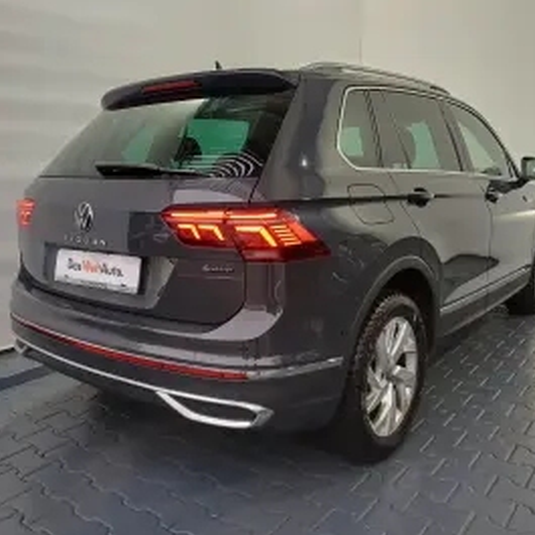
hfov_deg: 54.0
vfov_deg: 54.0
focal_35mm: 30
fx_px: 525
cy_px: 271
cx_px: 258
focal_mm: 4.65
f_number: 1.8
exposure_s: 1/60
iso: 125
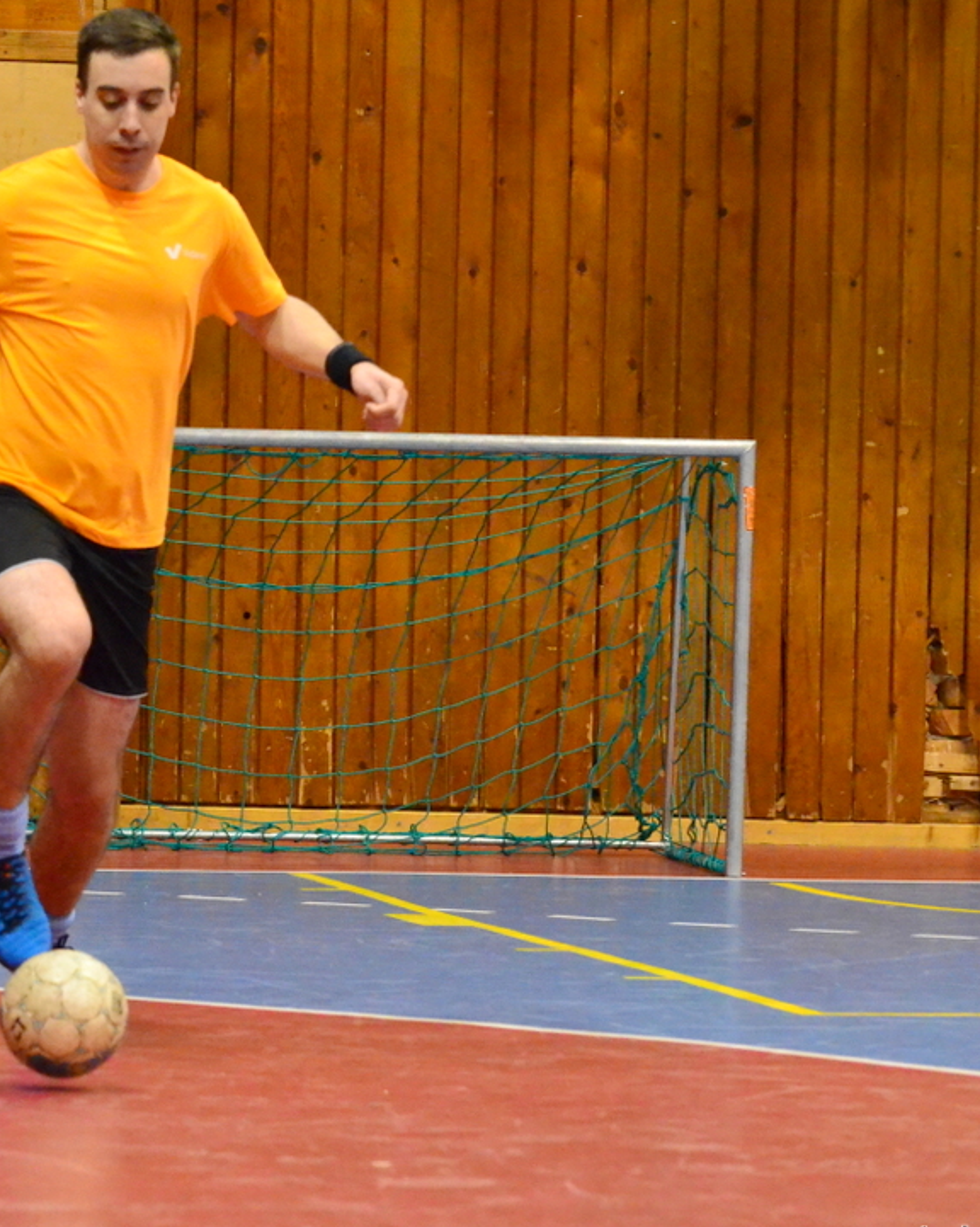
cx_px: 29
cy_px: 627
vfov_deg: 8.3
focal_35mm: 234
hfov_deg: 6.6
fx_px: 8491
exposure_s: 1/500
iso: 6400
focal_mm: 100
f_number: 5
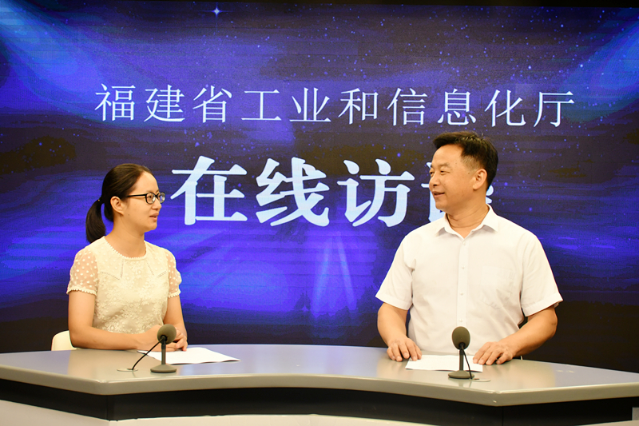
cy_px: 213
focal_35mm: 57
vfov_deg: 23.8
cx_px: 320
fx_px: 1011
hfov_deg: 35.1
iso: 1000
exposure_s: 1/200
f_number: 5.6
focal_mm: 38
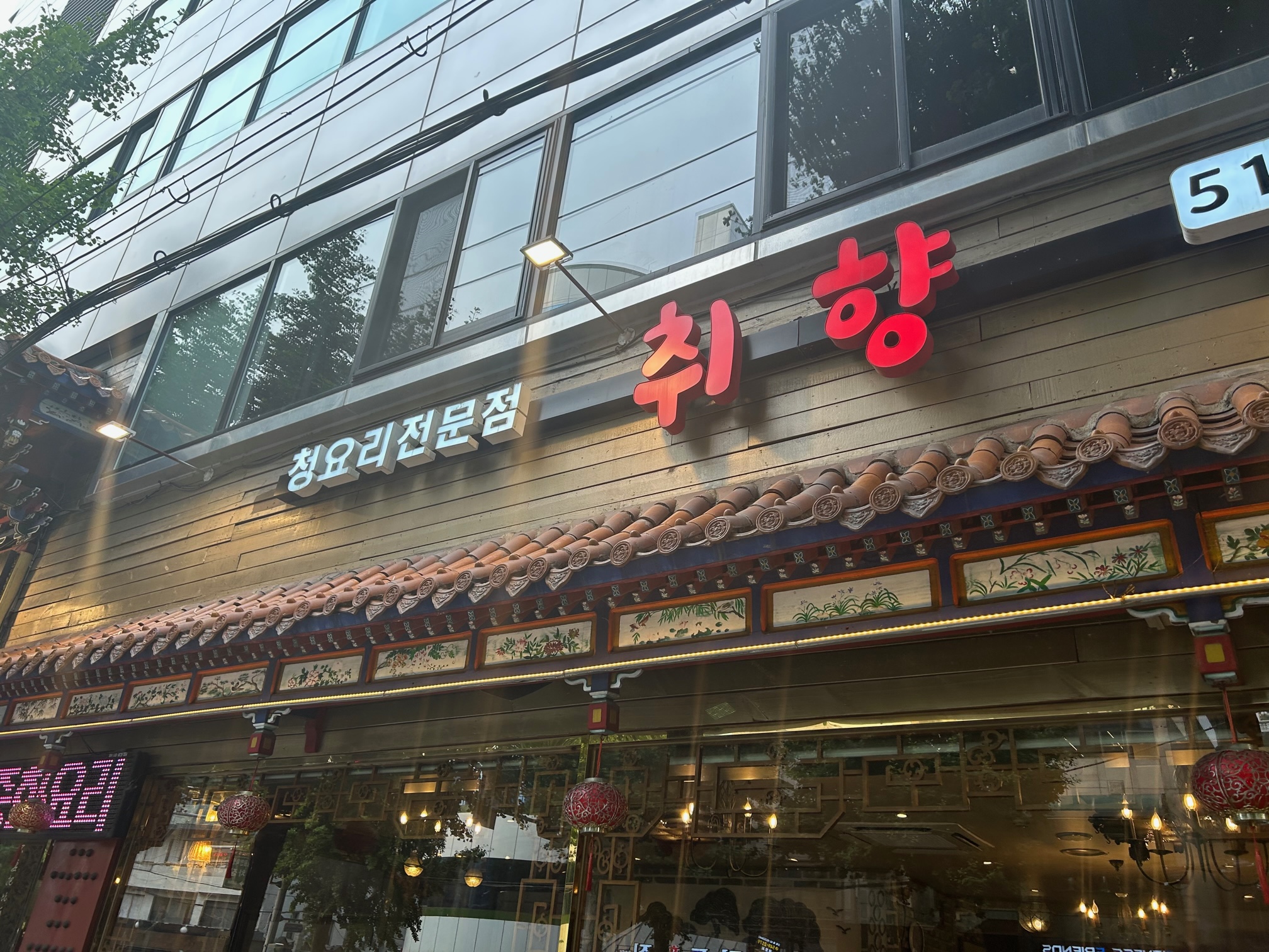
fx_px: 953
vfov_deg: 53.1
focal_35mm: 26
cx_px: 634
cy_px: 476
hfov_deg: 67.3
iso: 40
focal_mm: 5.7
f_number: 1.5
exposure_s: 1/230
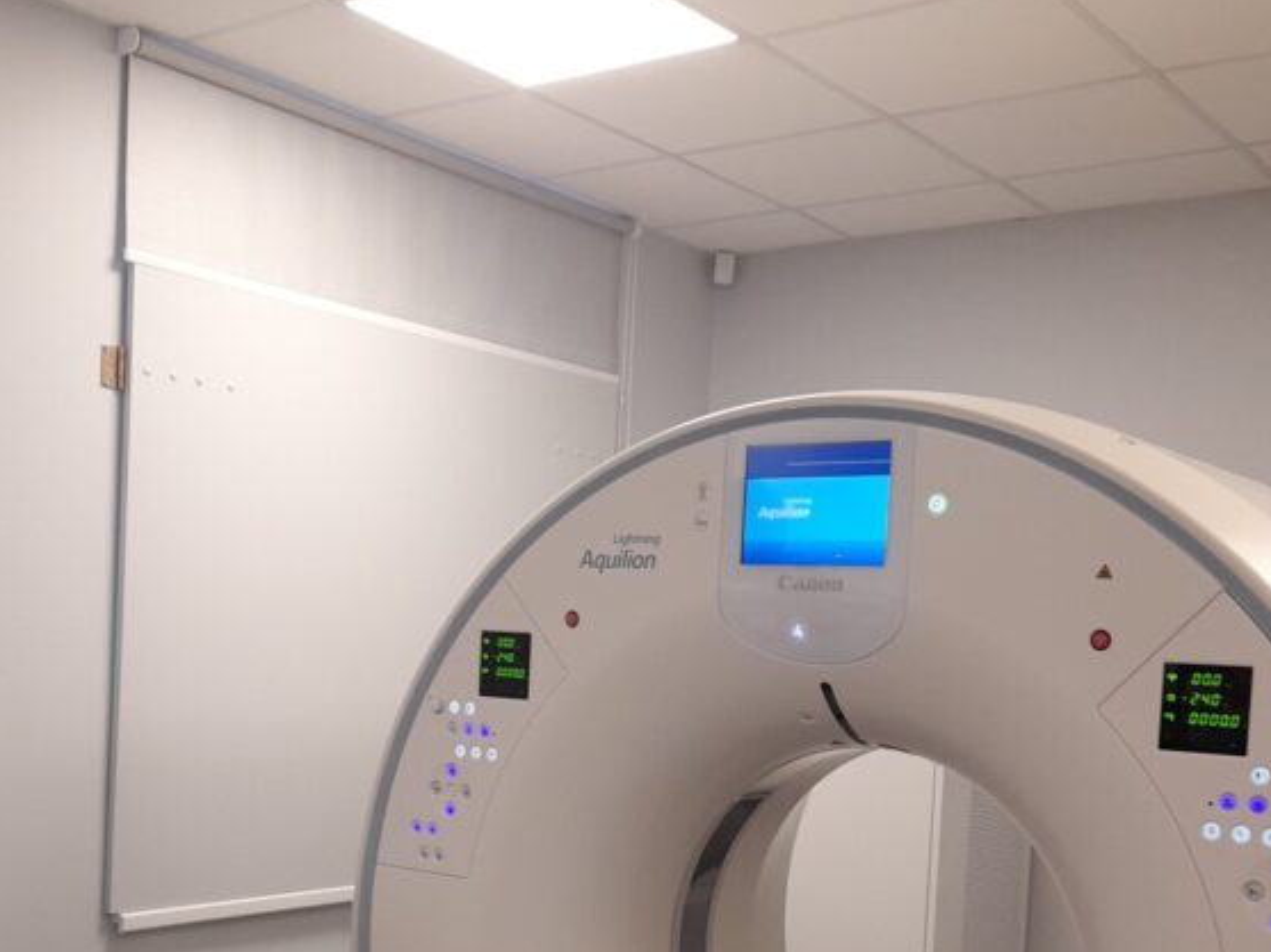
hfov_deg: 41.2
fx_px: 1688
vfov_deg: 30.9
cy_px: 721
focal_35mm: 46
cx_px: 541
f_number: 2
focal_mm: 4.6
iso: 100
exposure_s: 1/50
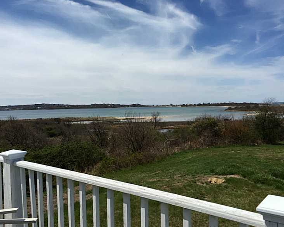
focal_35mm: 31
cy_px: 115
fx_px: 261
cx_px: 143
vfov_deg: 47.1
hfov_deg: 57.2
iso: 25
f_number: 2.2
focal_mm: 4.15
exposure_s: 1/2653
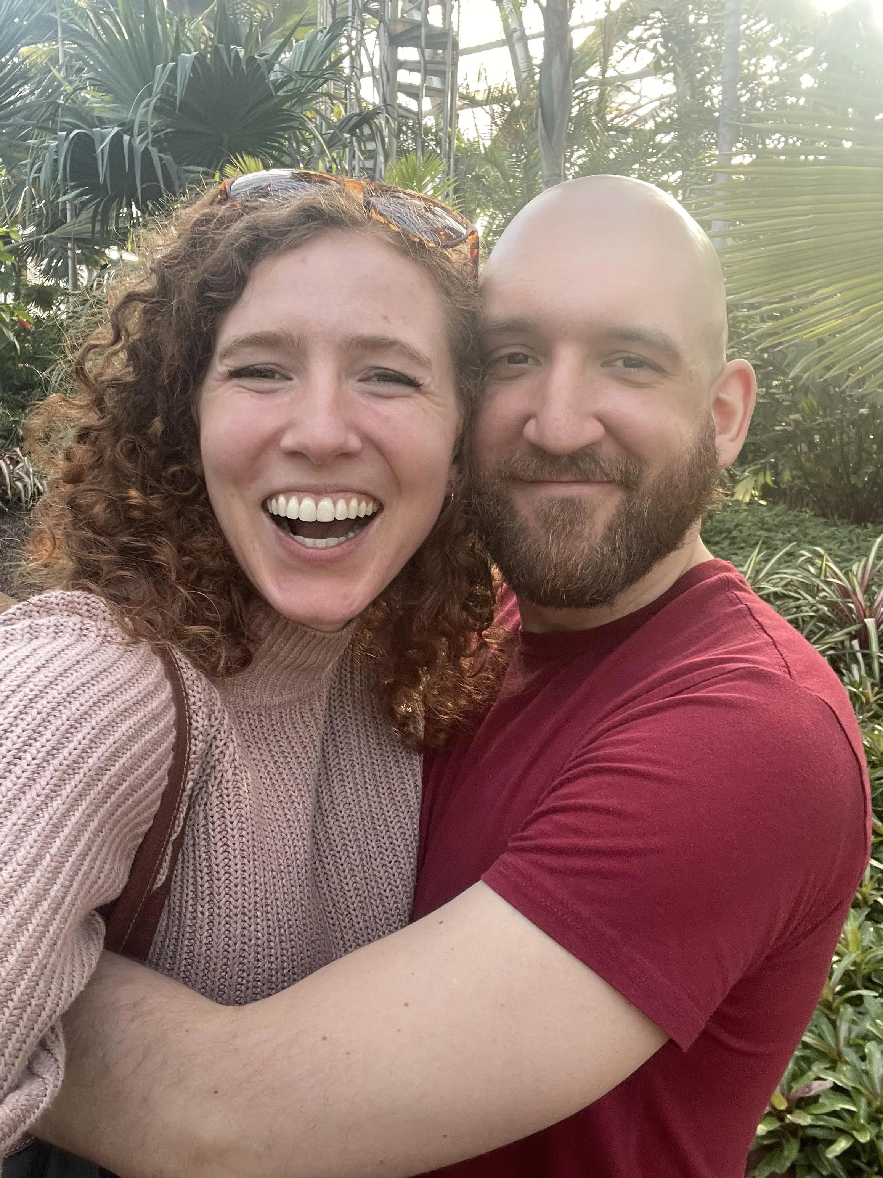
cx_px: 442
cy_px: 589
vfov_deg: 60.0
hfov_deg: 46.8
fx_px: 1020
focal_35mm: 30
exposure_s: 1/60
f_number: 2.2
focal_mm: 2.7
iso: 100
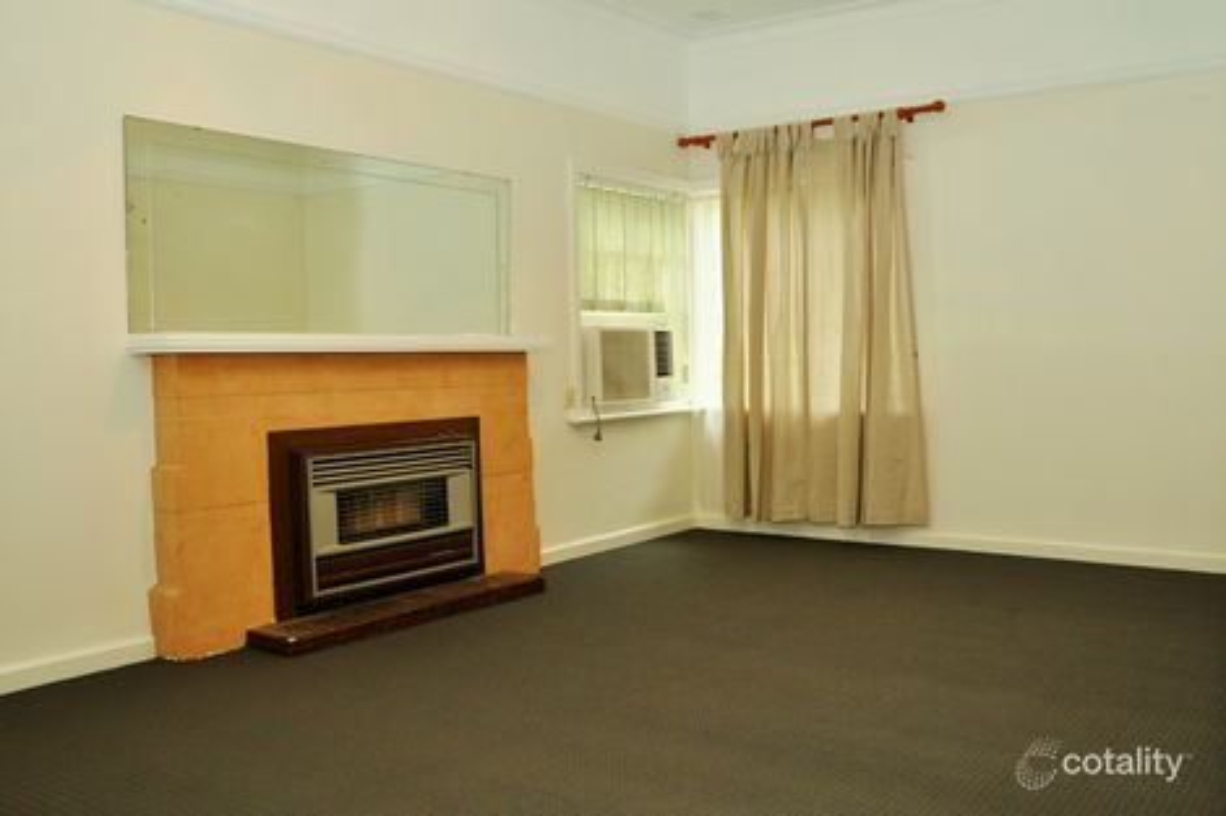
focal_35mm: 27
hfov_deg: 67.4
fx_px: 919
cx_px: 613
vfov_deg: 47.9
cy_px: 408
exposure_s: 1/60
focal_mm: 18
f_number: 5.6
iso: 640
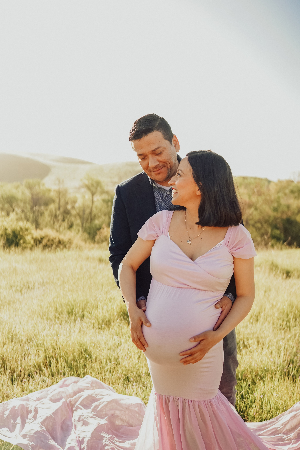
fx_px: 437
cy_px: 225
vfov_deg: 54.4
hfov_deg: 37.9
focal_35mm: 35
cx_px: 150
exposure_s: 1/8000
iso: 1600
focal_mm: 35
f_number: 2.2
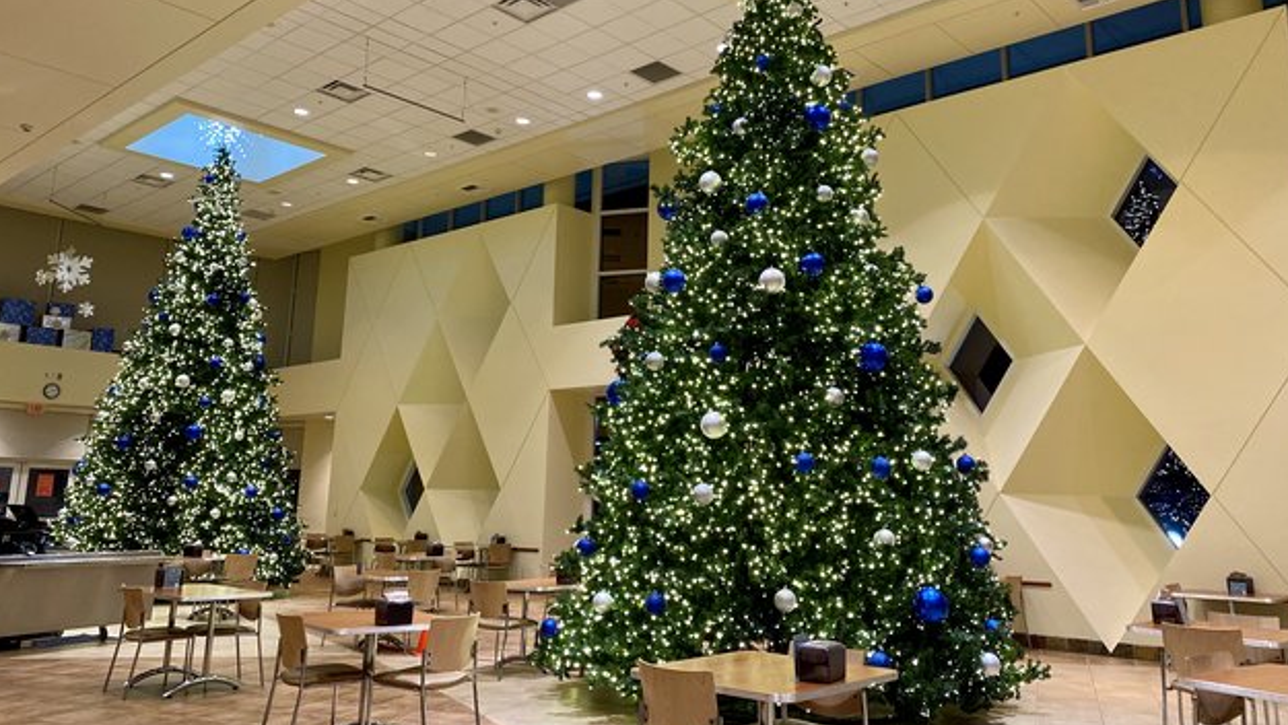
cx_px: 653
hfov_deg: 66.0
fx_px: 991
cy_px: 286
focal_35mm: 29
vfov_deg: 40.0
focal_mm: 4.25
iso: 200
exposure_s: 1/60
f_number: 1.8
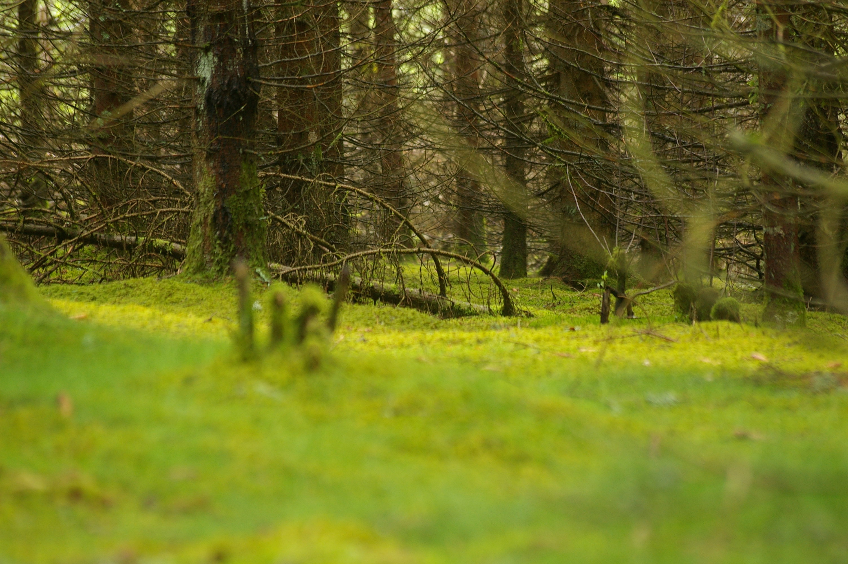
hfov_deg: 7.2
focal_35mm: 285
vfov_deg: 4.8
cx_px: 424
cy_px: 282
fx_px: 6707
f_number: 4.5
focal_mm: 190
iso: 400
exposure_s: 1/30
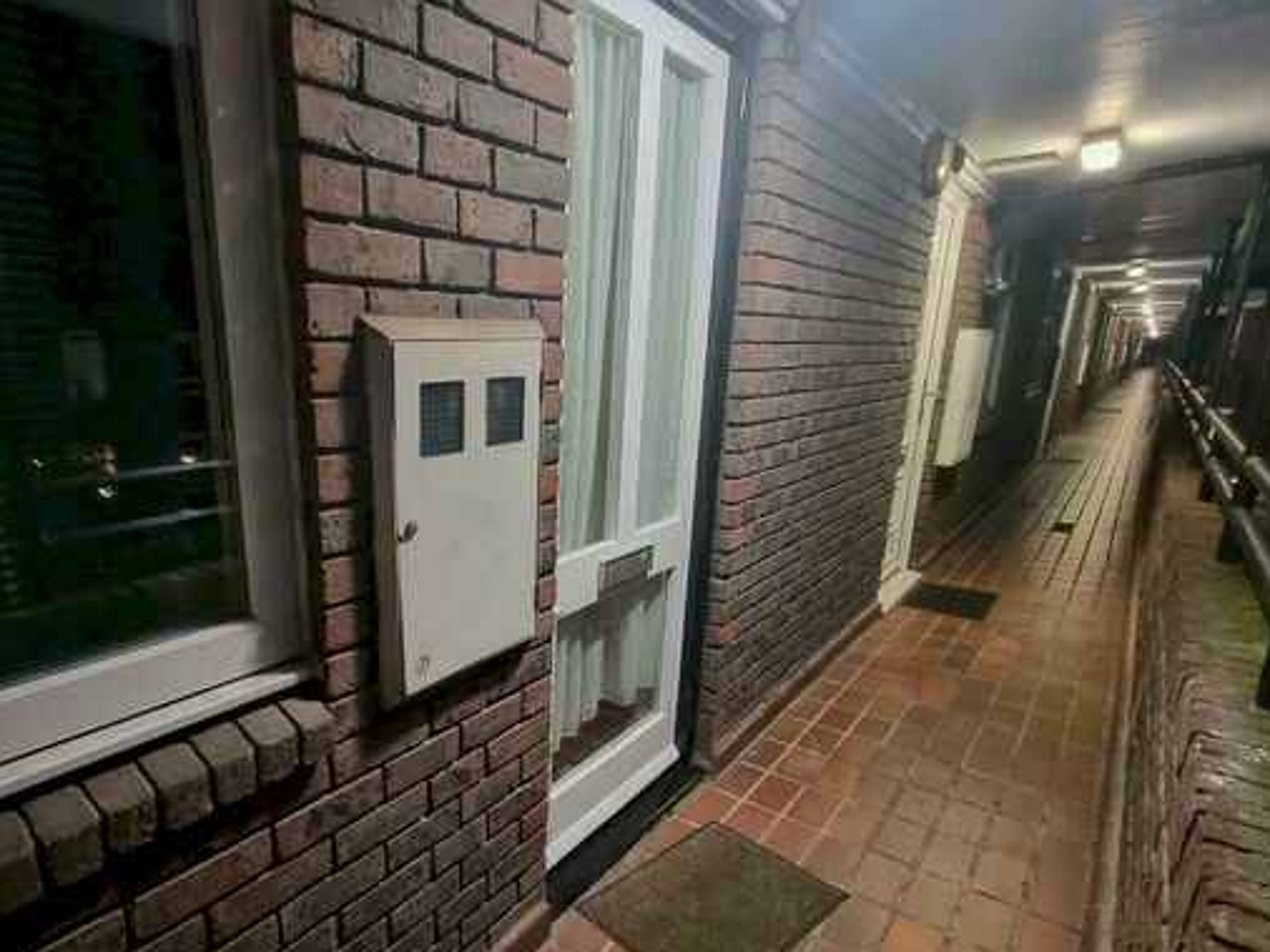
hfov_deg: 85.0
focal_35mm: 18
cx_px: 434
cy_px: 576
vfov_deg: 70.7
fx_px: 660
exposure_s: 1/25
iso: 800
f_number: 2.2
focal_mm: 2.2
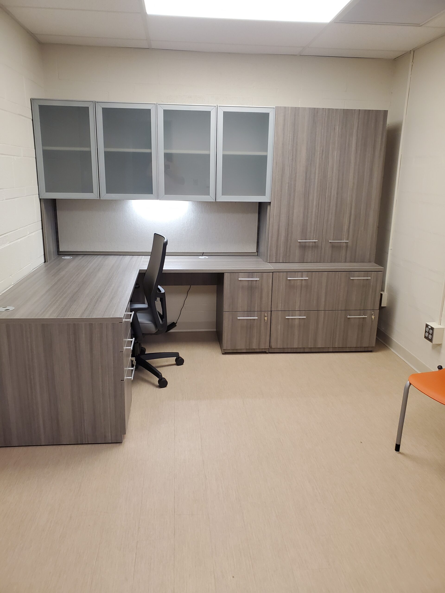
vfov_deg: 67.3
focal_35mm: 26
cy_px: 296
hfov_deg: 53.1
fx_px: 446
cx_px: 222
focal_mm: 4.3
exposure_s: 1/60
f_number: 2.4
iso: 250
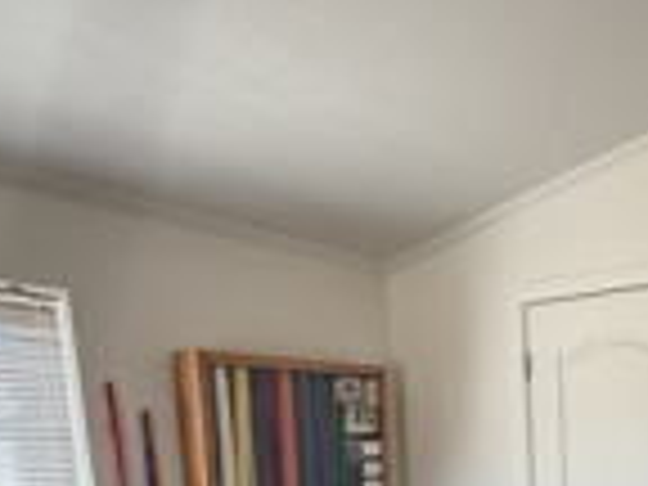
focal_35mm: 39
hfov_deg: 42.8
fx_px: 730
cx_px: 612
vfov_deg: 31.9
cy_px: 554
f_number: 2.2
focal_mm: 2.22
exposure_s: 1/120
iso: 200
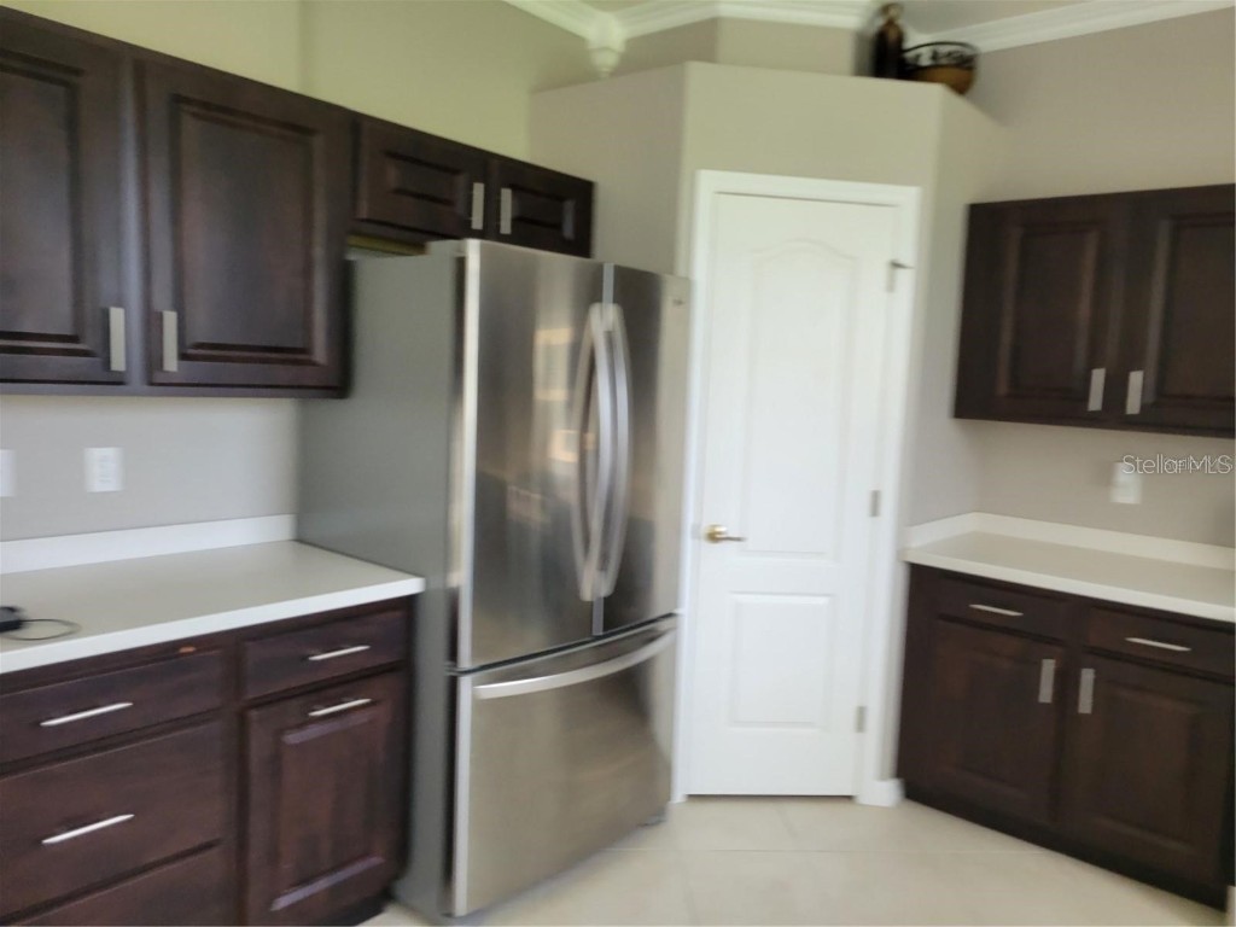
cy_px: 464
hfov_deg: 67.3
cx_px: 618
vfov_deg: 53.1
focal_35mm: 26
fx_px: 928
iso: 250
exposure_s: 1/120
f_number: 1.8
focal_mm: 5.4
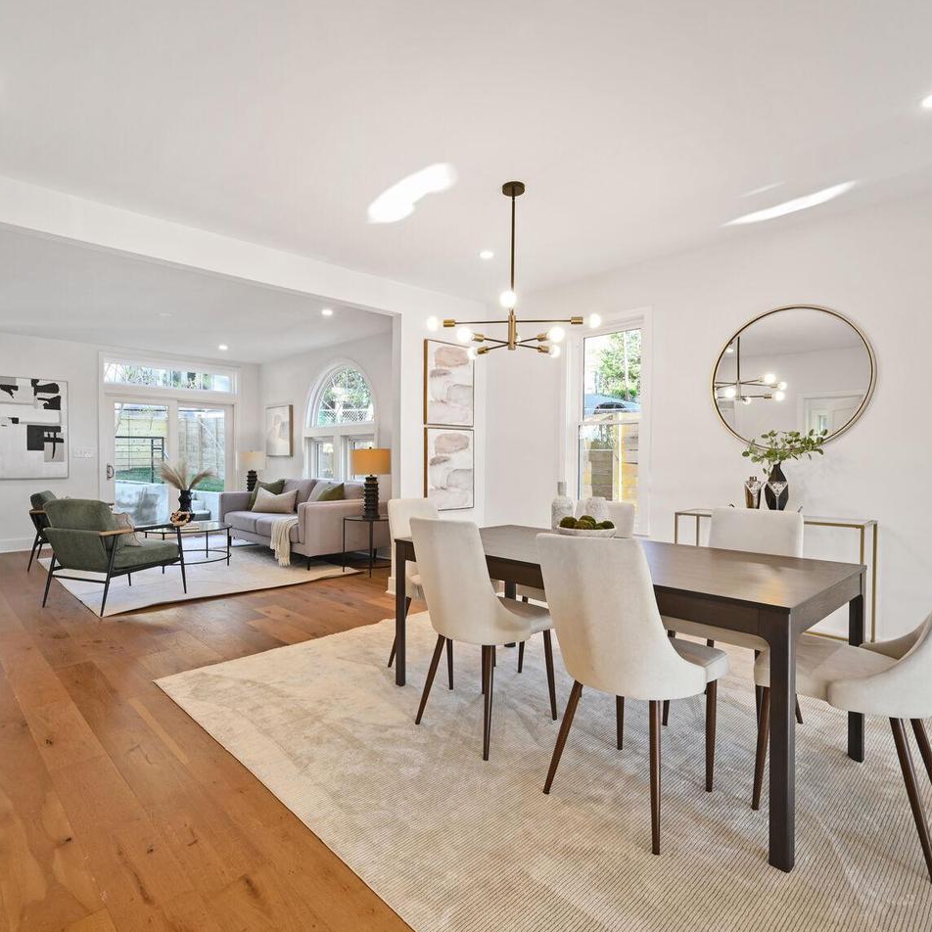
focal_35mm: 18
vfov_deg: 80.7
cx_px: 443
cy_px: 468
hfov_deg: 80.7
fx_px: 548
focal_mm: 14
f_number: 9
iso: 200
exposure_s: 1/13
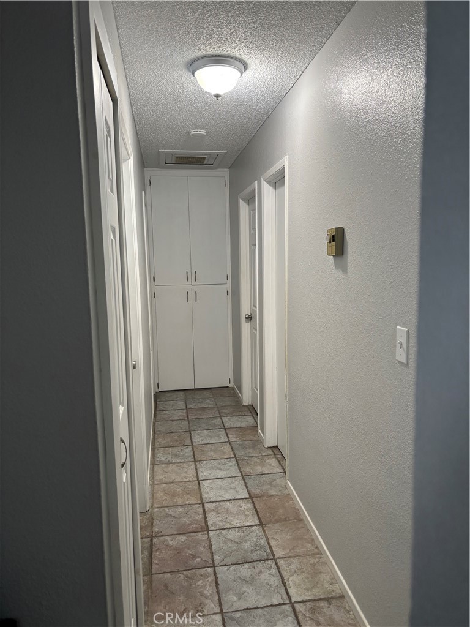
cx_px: 235
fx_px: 471
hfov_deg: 53.1
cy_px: 314
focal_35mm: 26
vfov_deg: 67.3
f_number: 1.6
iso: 100
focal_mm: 5.96
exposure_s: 1/60
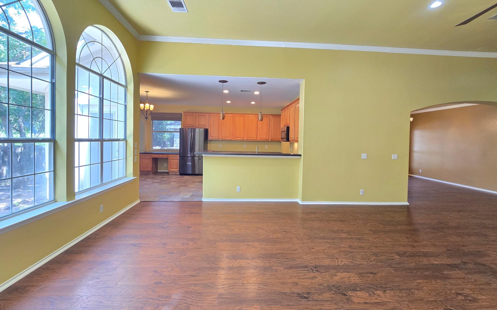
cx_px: 250
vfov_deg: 78.6
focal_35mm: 14
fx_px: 190
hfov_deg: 105.3
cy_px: 147
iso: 200
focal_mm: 2.2
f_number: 2.2
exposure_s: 1/60
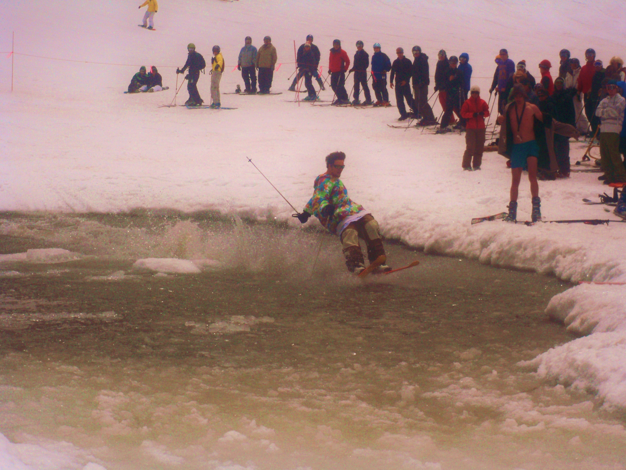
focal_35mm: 105
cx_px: 313
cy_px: 235
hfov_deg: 18.7
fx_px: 1899
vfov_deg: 14.1
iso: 80
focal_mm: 18.8
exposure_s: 1/1000
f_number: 8.7
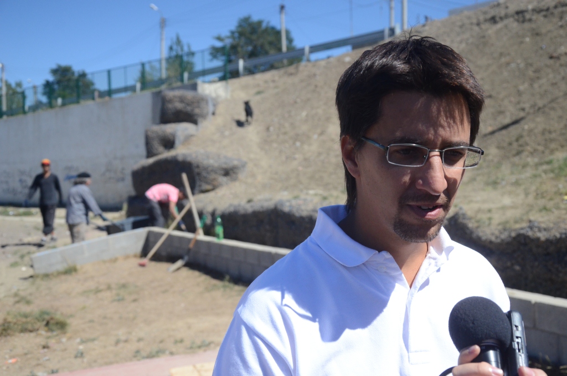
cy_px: 188
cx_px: 284
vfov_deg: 26.4
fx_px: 802
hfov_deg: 39.0
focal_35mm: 51
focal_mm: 34
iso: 1400
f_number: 5.6
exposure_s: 1/8000
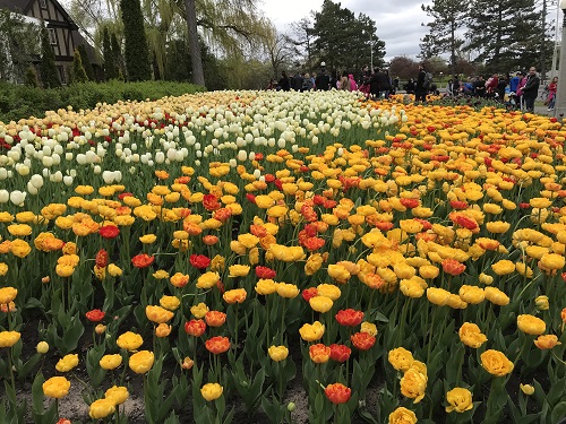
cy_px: 212
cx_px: 283
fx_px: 458
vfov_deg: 49.7
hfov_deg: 63.4
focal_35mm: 28
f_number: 1.8
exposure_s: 1/1473
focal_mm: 3.99
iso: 20
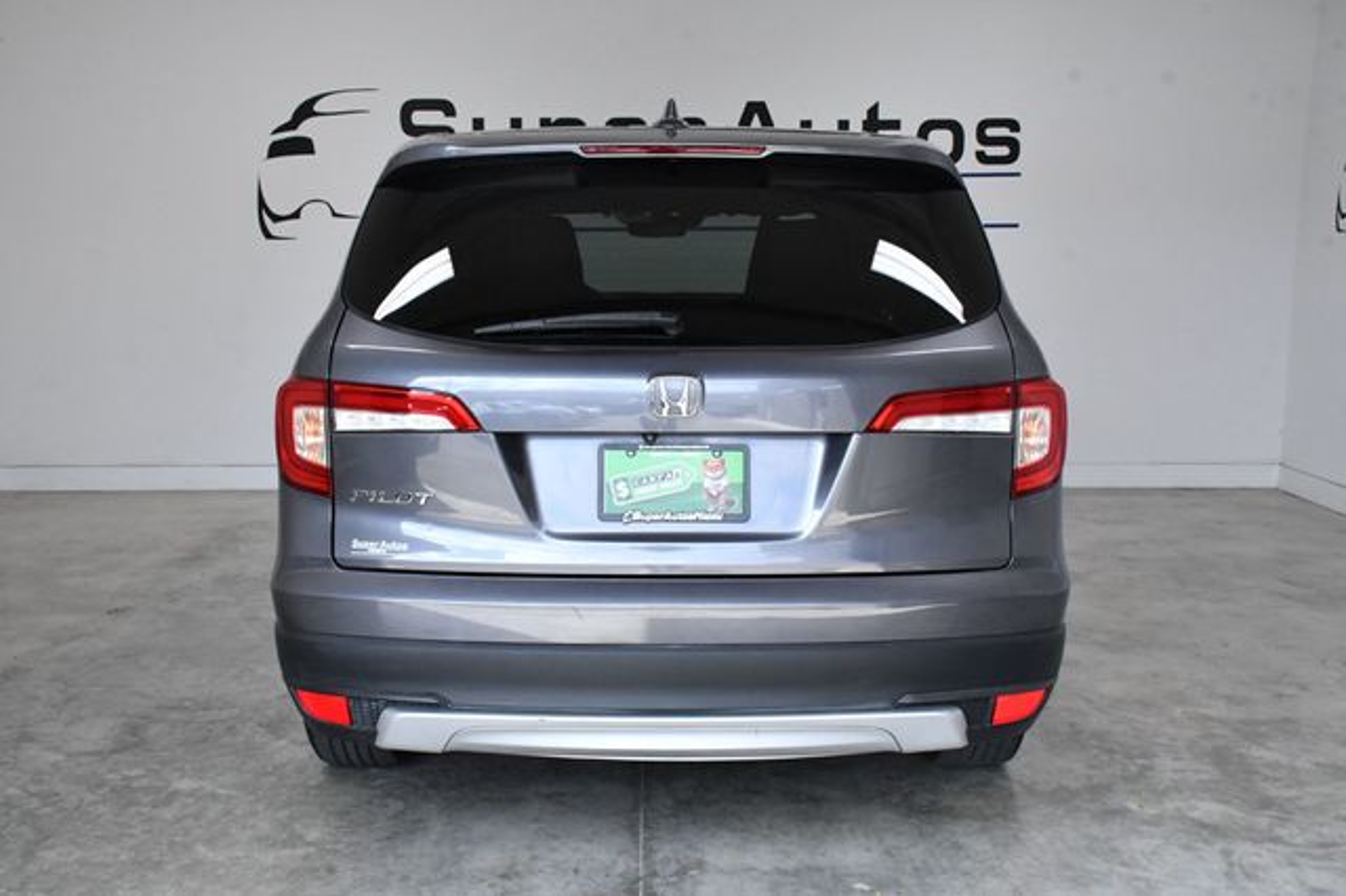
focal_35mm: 39
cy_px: 448
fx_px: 1457
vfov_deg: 34.2
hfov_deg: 49.6
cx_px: 673
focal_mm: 26
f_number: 11
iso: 2500
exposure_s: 1/500
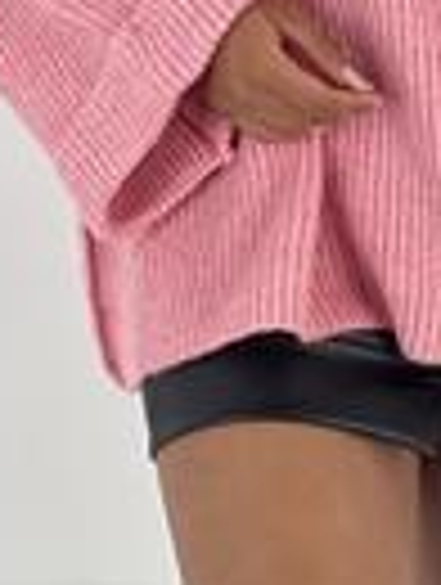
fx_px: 4131
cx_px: 279
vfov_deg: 7.9
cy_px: -331
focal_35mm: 244
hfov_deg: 6.1
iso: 50
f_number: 2.8
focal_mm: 9
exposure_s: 1/100
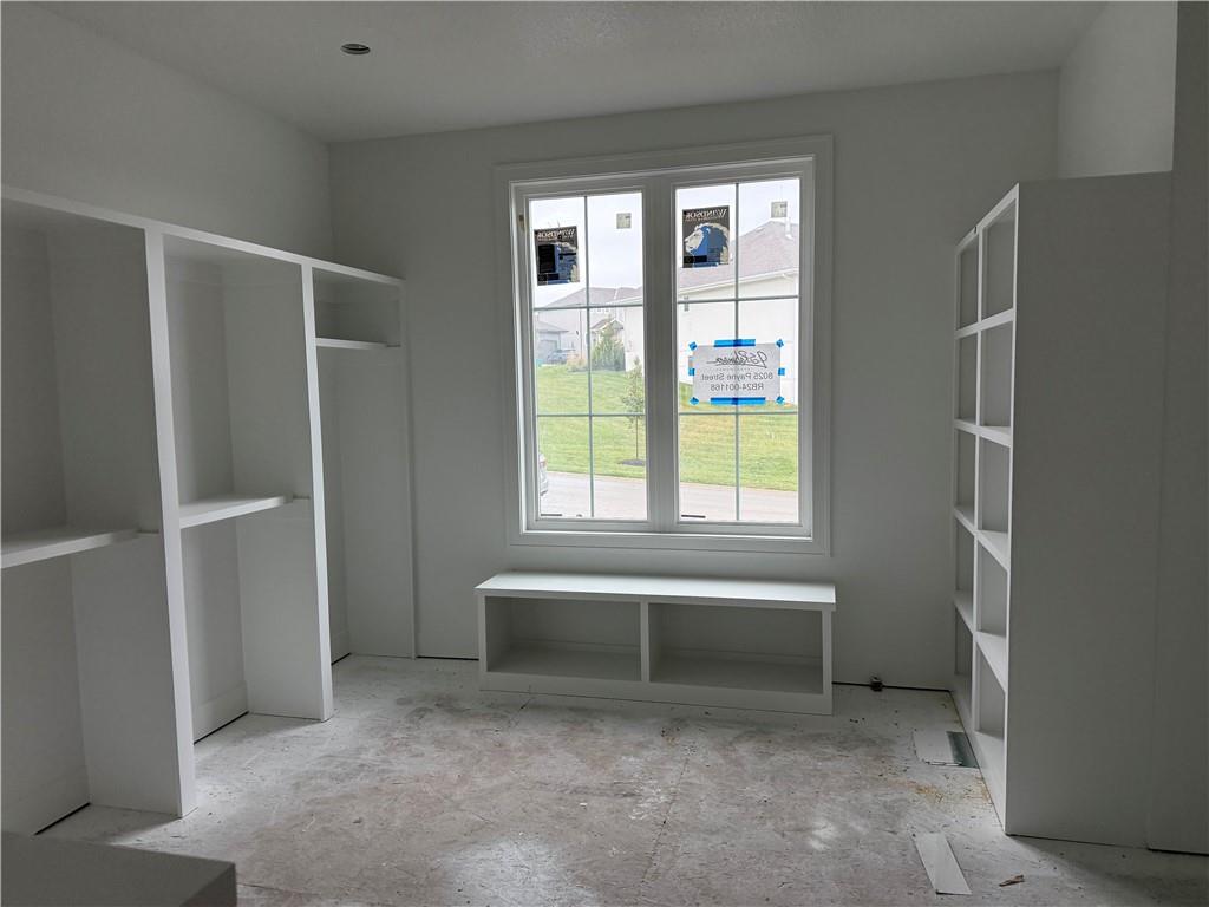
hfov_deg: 71.6
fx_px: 838
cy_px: 454
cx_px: 604
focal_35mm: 24
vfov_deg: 56.8
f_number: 1.78
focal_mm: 6.76
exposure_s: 1/198
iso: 160
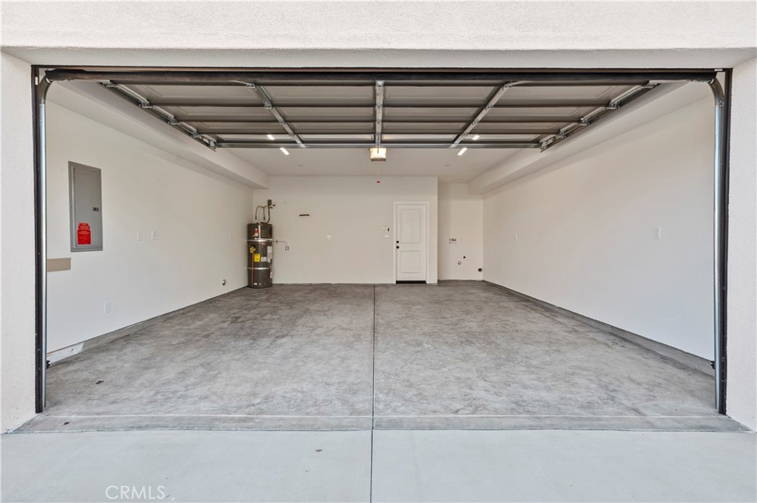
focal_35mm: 15
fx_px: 315
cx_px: 378
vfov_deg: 77.2
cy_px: 252
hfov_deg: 100.4
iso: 400
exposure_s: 1/13
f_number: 10
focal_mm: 15
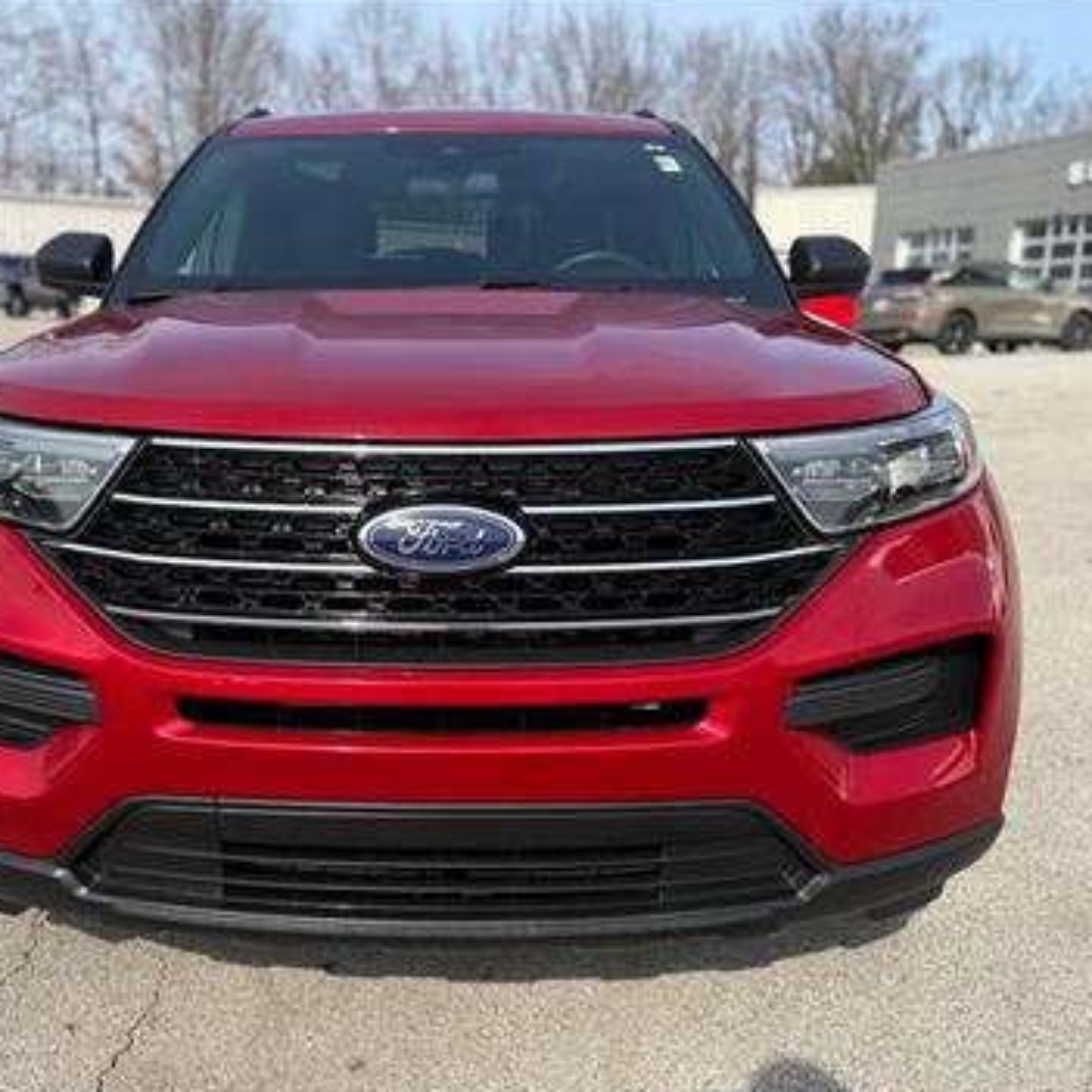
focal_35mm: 33
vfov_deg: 49.7
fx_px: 1178
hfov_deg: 49.4
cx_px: 439
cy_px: 576
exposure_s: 1/2075
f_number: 1.6
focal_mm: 5.96
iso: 50
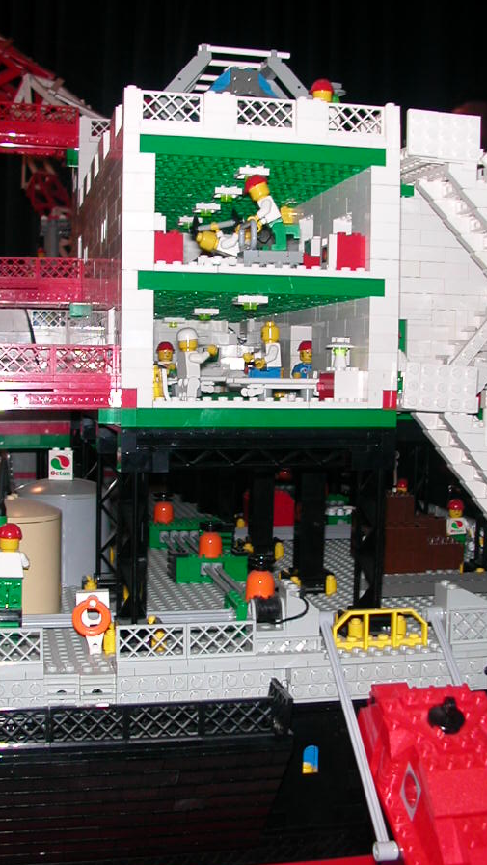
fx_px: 1055
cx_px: 213
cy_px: 445
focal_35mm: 46
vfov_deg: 44.6
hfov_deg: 26.0
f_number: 2.7
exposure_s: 1/59.9
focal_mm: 5.6
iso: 100
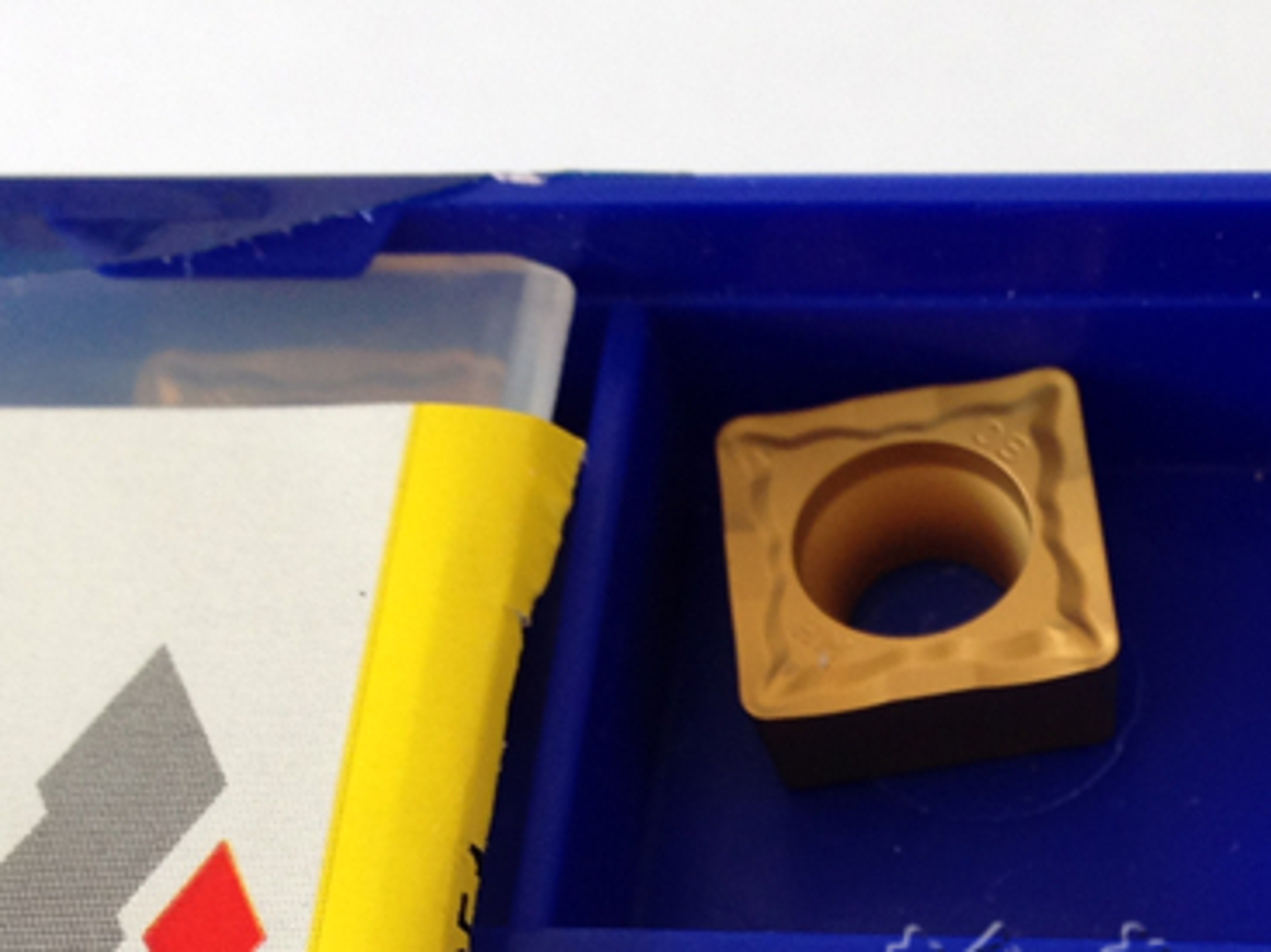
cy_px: 1066
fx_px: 3303
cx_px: 1008
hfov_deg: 21.5
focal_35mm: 90
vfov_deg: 15.9
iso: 50
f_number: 2.4
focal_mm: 4.12
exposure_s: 1/60
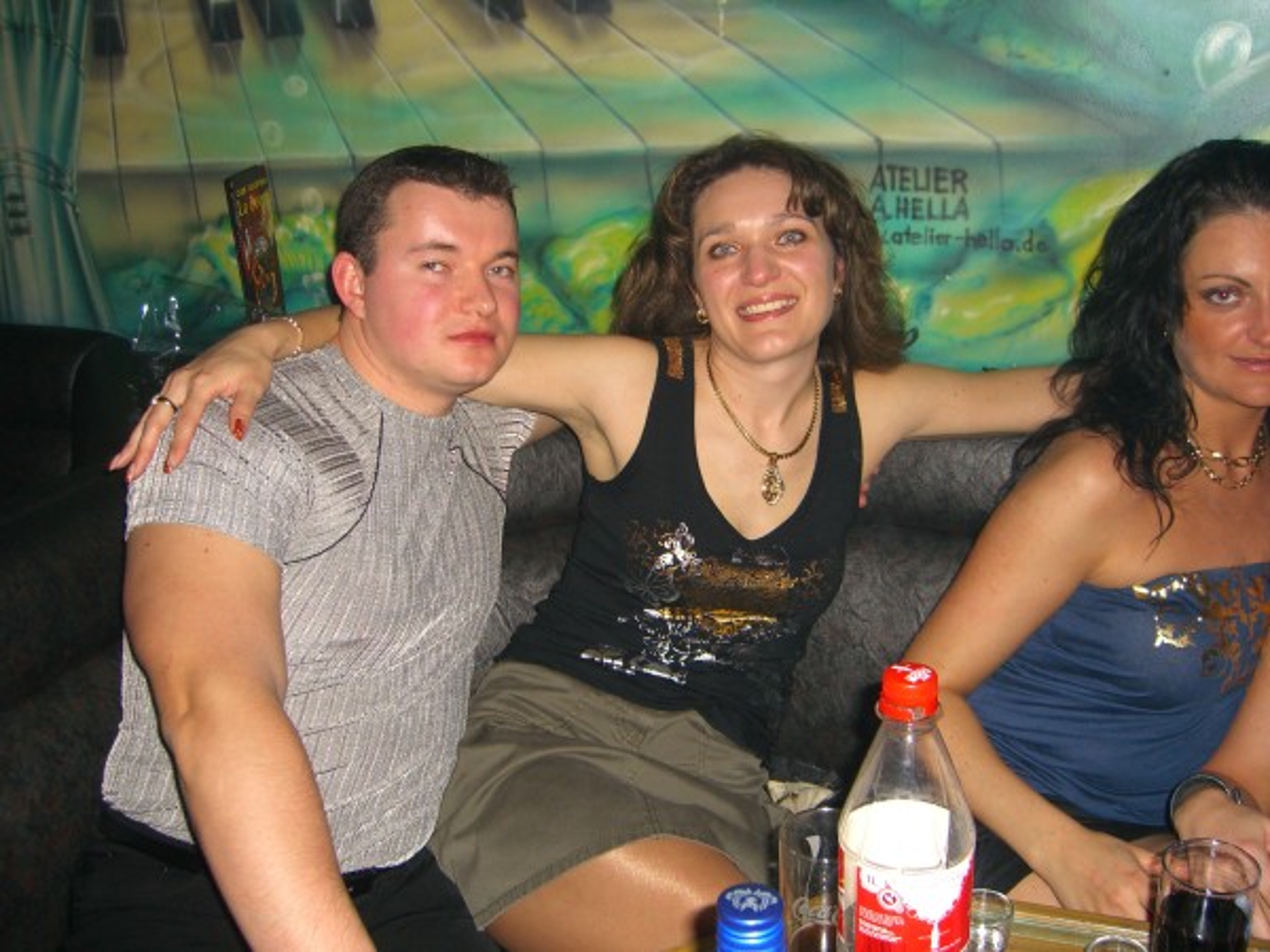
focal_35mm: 38
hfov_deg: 49.0
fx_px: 1394
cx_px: 635
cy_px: 476
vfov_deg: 37.7
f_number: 2.8
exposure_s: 1/60
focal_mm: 7.9
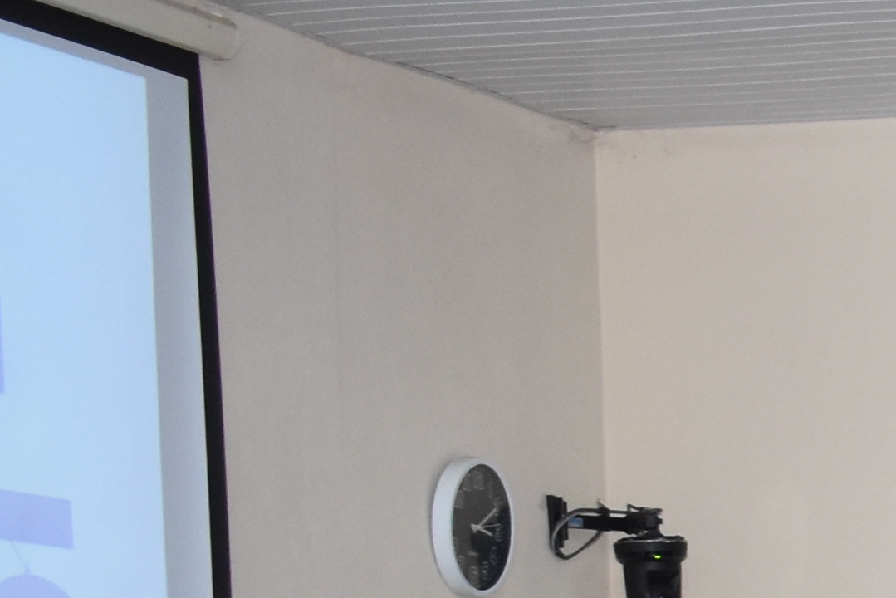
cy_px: 1379
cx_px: 2266
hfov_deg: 9.4
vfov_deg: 6.8
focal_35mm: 192
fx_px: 4774
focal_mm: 23
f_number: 5
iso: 800
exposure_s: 1/100
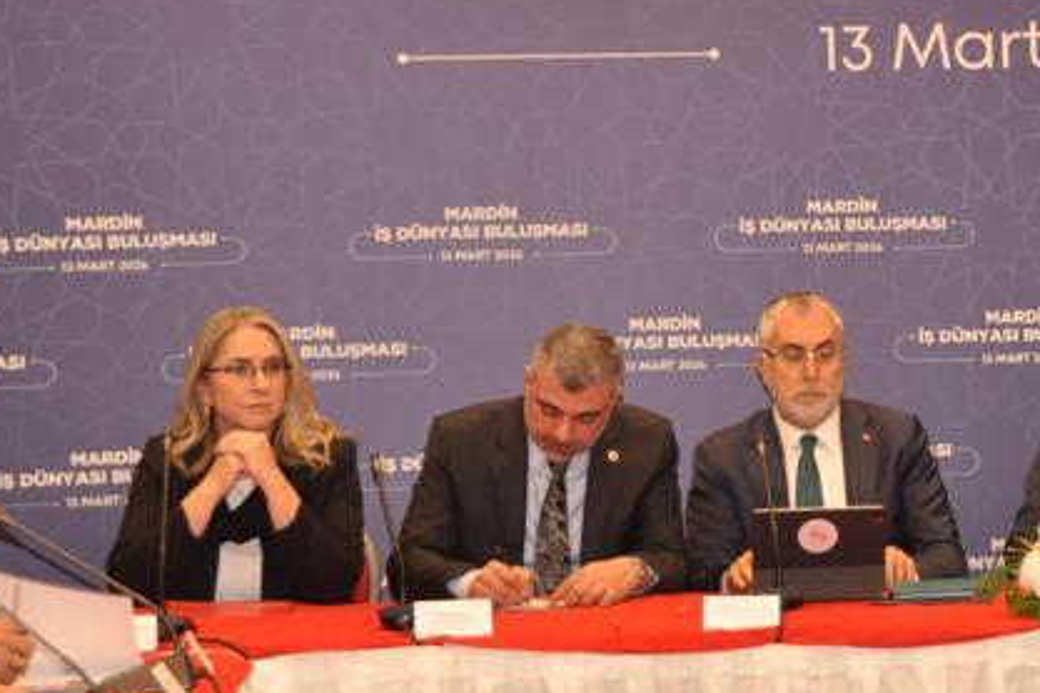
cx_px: 925
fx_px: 4160
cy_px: 246
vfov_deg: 9.5
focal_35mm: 144
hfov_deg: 14.1
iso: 800
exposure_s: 1/30
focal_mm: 52
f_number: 4.8
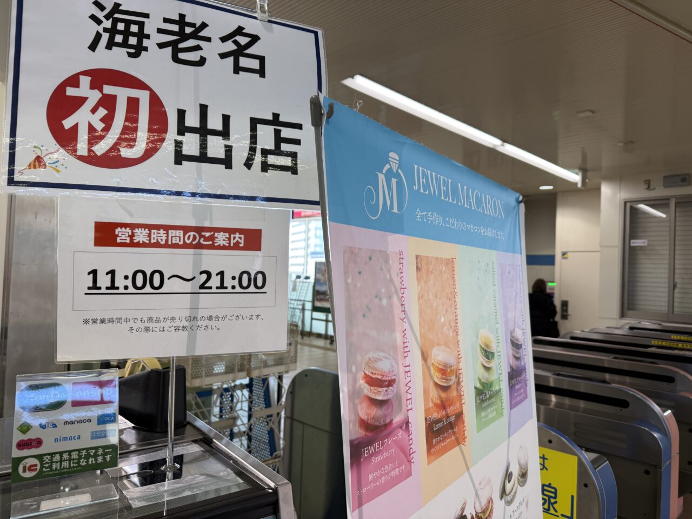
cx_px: 346
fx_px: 480
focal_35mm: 24
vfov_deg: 56.8
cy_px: 260
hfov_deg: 71.6
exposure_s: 1/100
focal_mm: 6.76
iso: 64
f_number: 1.78
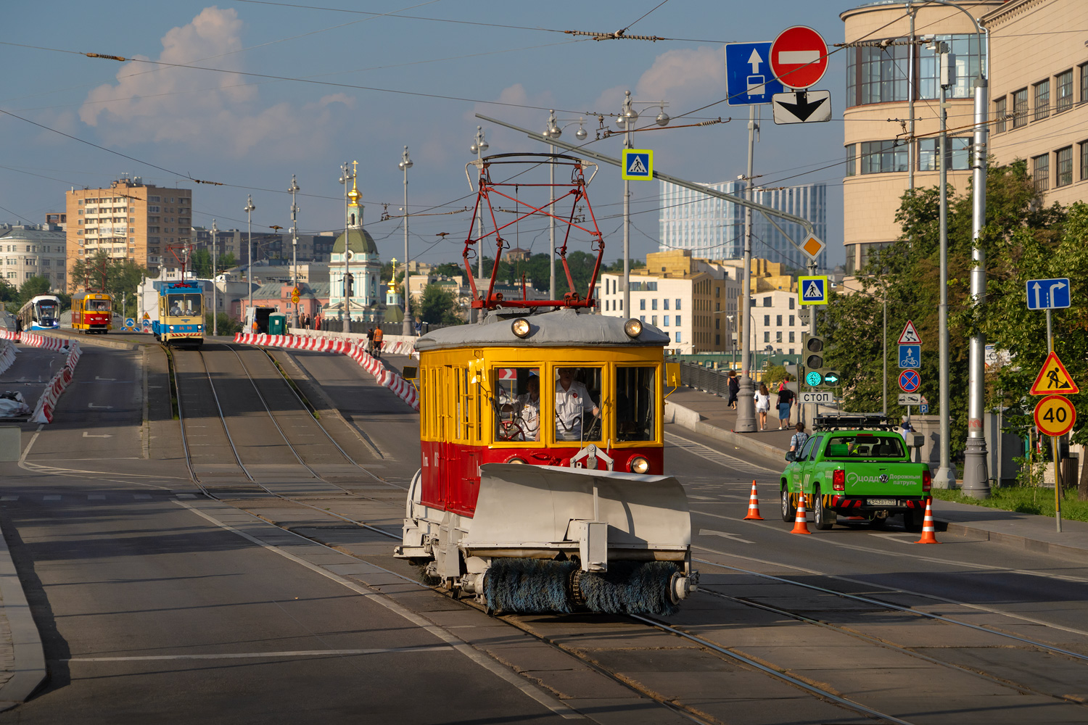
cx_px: 544
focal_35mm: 124
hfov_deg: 16.5
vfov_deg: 11.1
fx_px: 3747
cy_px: 362
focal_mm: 124
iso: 500
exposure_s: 1/2500
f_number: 7.1
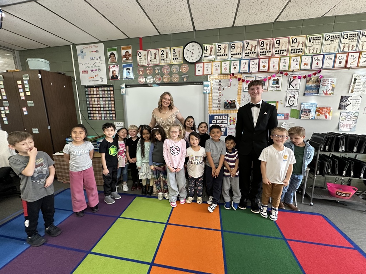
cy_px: 137
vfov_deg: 85.7
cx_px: 183
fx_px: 148
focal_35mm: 14
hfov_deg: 102.1
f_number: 2.2
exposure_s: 1/52
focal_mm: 2.22
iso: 320
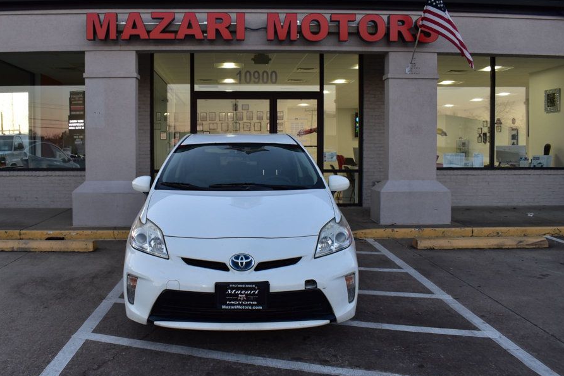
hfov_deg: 60.0
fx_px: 485
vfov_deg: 42.3
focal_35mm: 31
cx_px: 241
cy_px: 173
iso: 400
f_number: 8
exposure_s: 1/60
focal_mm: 18
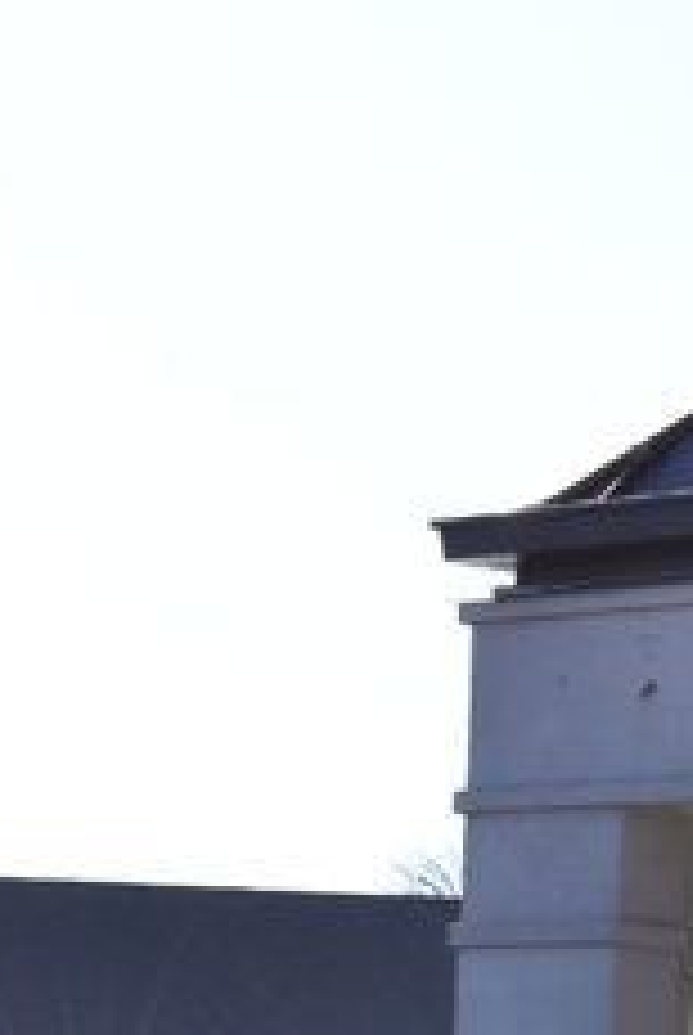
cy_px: 1346
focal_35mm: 160
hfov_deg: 7.5
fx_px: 4606
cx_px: 2102
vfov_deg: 12.4
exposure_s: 1/400
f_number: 11
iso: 400
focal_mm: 24
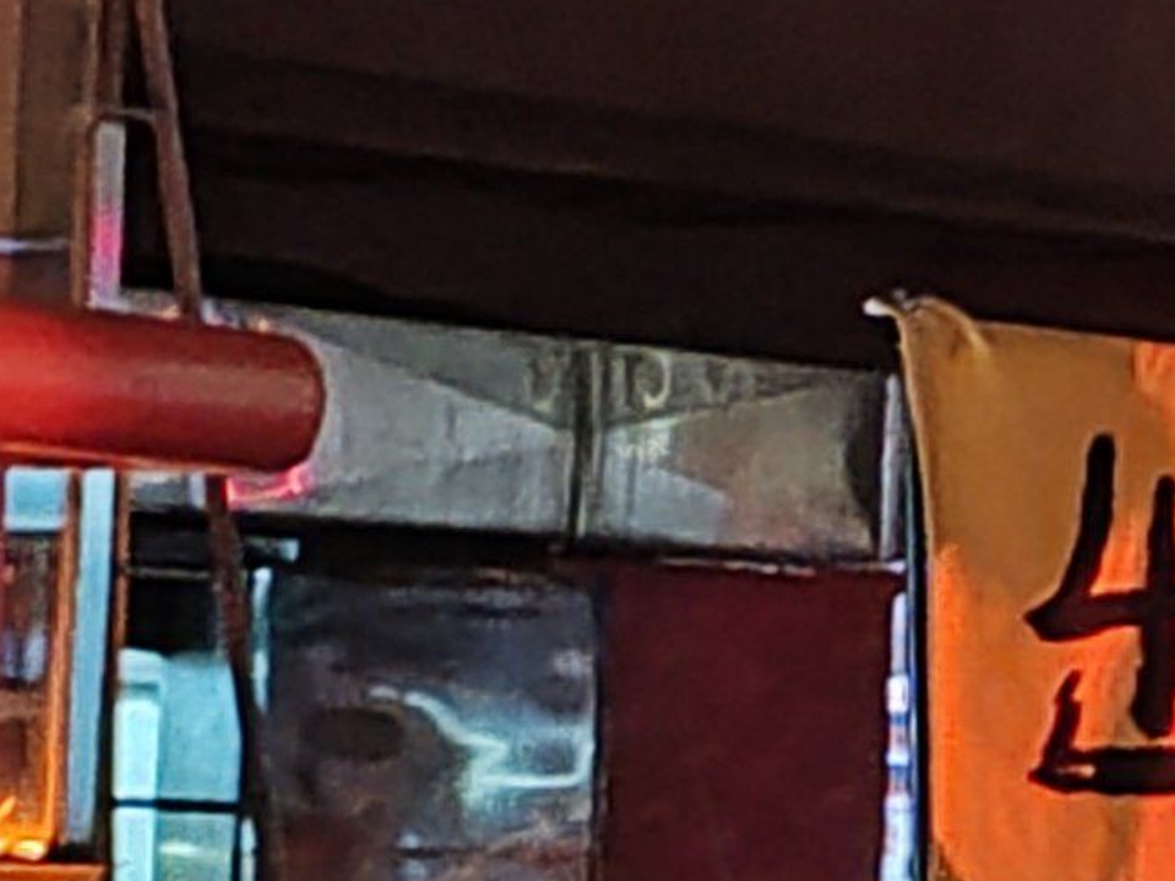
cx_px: 1643
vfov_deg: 6.5
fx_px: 7738
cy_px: 739
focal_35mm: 228
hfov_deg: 8.5
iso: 2500
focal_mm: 6.12
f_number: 1.9
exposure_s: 1/33
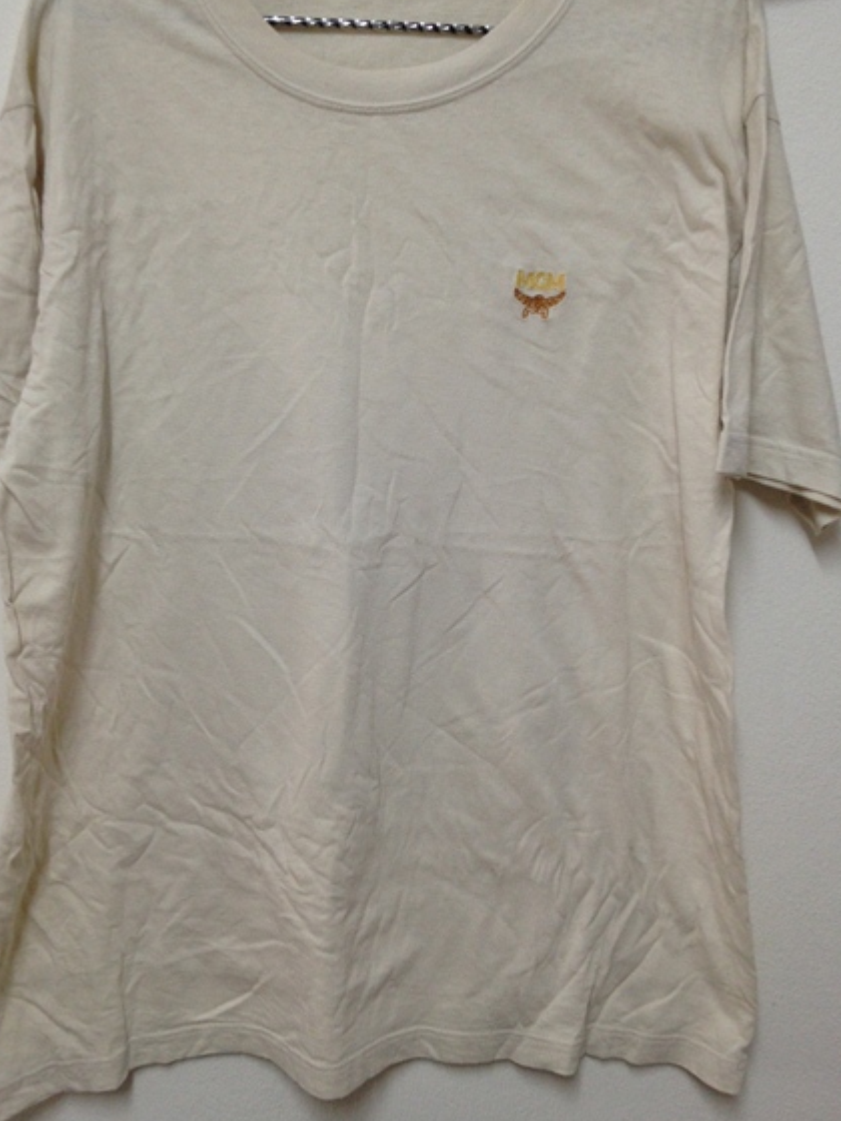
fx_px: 1296
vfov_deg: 46.7
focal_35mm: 40
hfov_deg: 35.9
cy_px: 504
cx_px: 388
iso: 80
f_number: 2.4
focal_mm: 4.28
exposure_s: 1/20
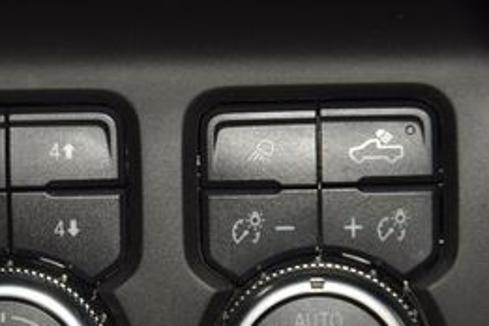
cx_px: -2
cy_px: 185
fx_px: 3491
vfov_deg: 5.3
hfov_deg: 8.0
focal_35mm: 257
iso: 100
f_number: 8
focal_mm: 70
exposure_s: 1/125
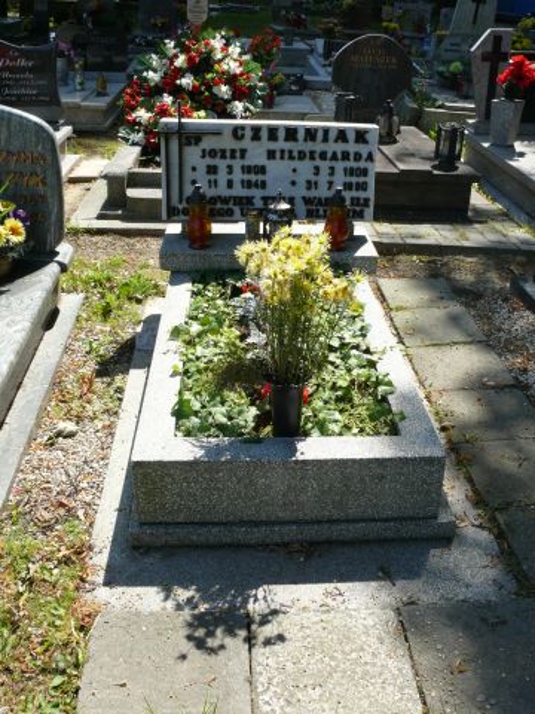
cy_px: 357
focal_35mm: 35
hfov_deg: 40.7
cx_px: 268
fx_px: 721
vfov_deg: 52.6
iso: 100
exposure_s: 1/250
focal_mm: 7.4
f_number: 5.6
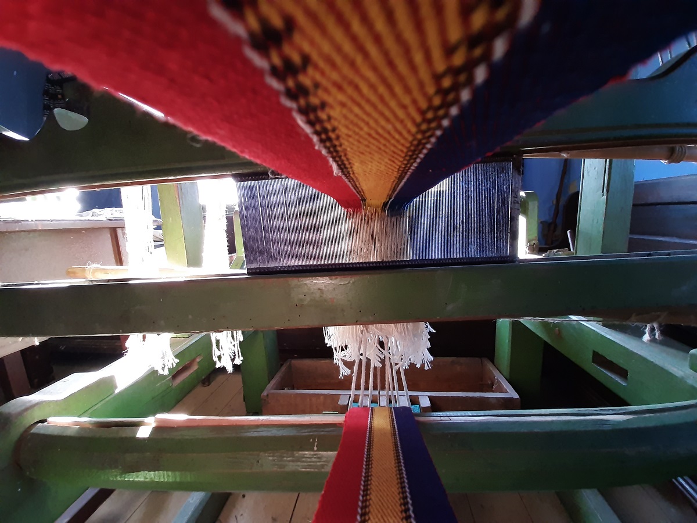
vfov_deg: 89.9
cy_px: 262
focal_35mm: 13
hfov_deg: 106.2
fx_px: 262
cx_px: 348
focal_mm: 1.42
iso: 250
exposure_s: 1/25
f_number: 2.2
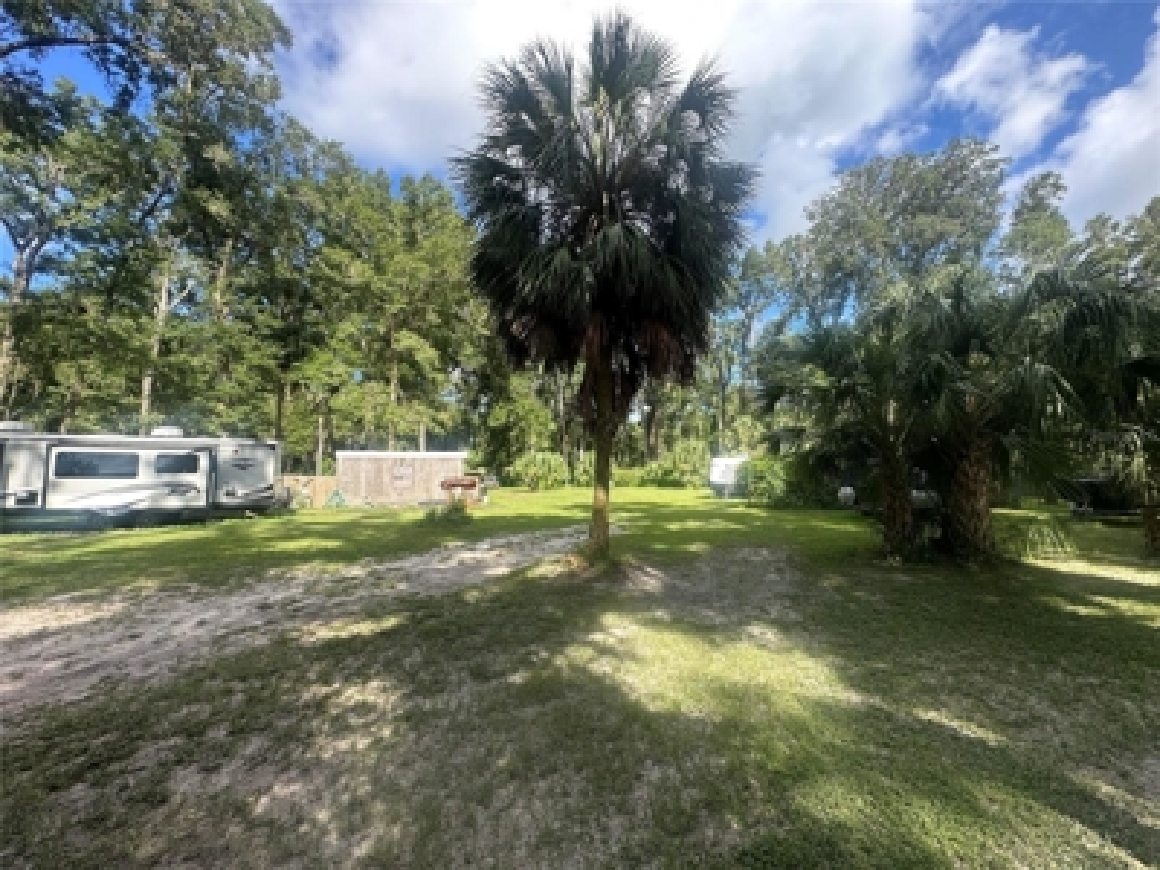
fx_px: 469
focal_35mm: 14
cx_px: 580
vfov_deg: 85.7
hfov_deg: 102.1
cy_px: 435
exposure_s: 1/532
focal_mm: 2.22
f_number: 2.2
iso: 40
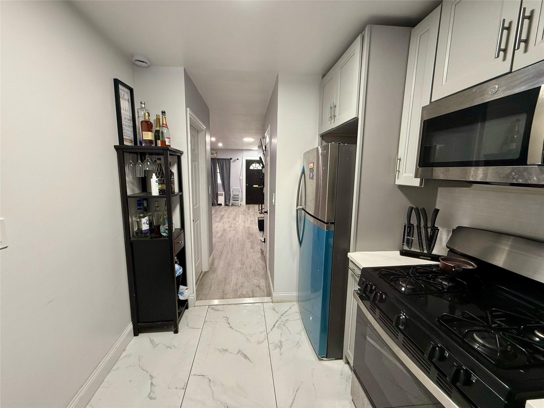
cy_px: 204
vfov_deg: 85.7
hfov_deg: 102.1
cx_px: 272
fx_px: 220
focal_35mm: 14
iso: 250
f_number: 2.2
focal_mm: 2.22
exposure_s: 1/60
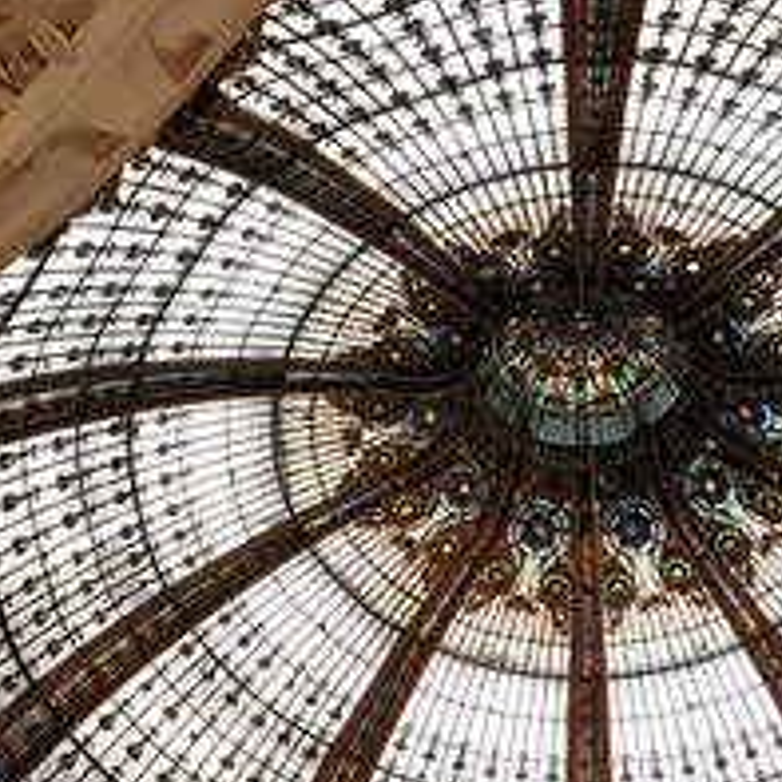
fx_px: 1482
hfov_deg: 29.5
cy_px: 322
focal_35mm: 58
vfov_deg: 29.5
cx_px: 480
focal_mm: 32
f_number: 11
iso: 800
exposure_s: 1/50
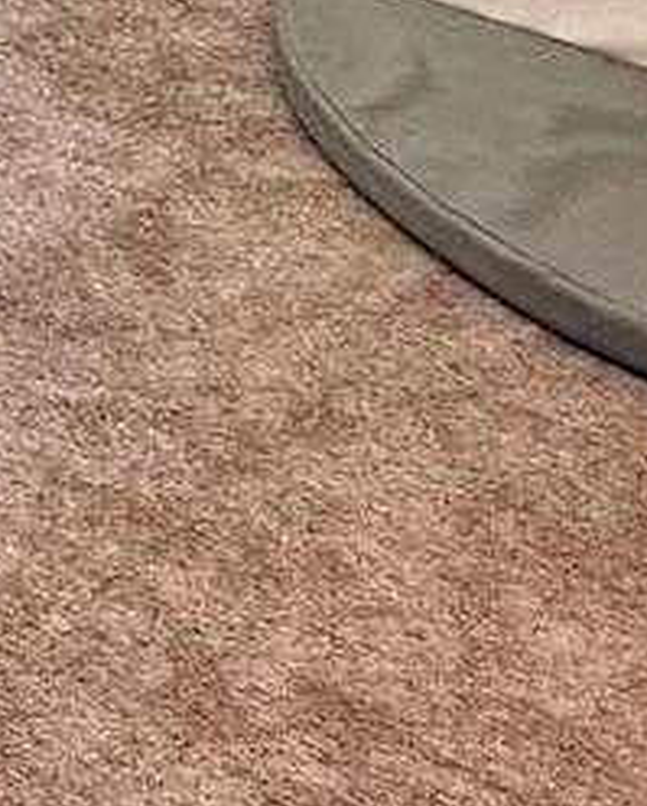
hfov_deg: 12.5
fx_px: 2102
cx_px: -1031
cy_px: -822
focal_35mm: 88
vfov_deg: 16.4
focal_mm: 2.22
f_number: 2.2
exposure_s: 1/120
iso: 125
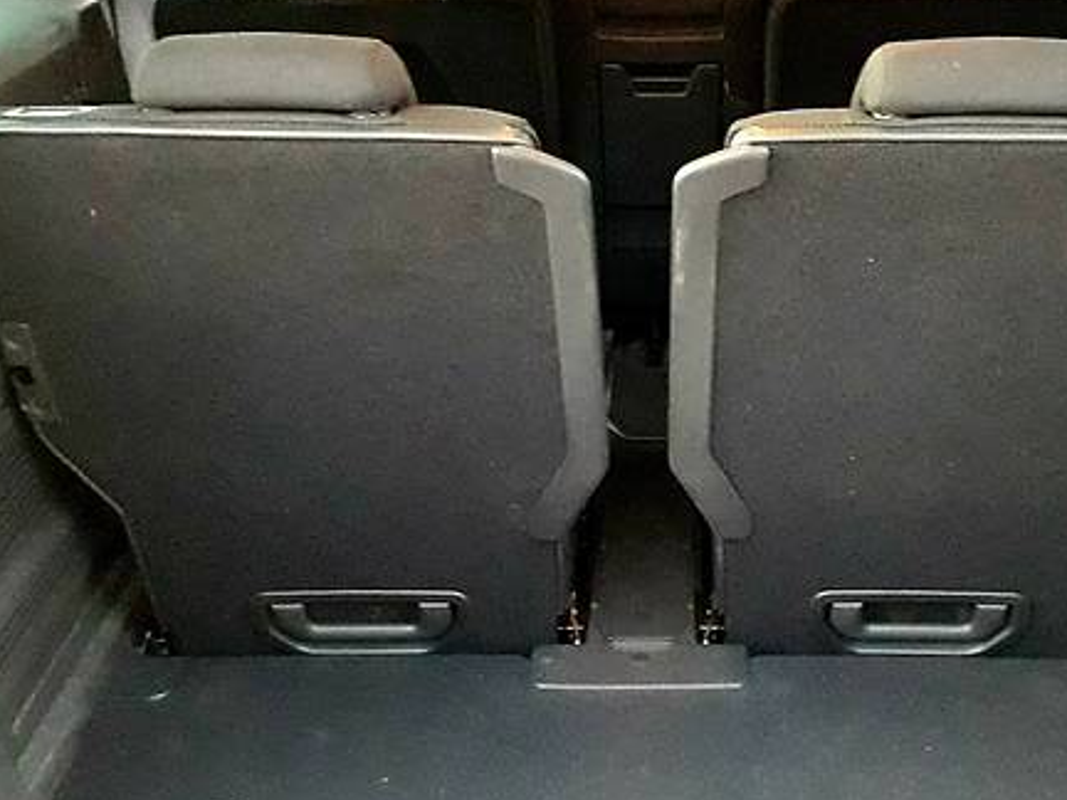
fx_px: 1541
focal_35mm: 50
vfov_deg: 29.0
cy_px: 289
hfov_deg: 37.9
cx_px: 684
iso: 800
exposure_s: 1/10
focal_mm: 3.6
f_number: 1.9
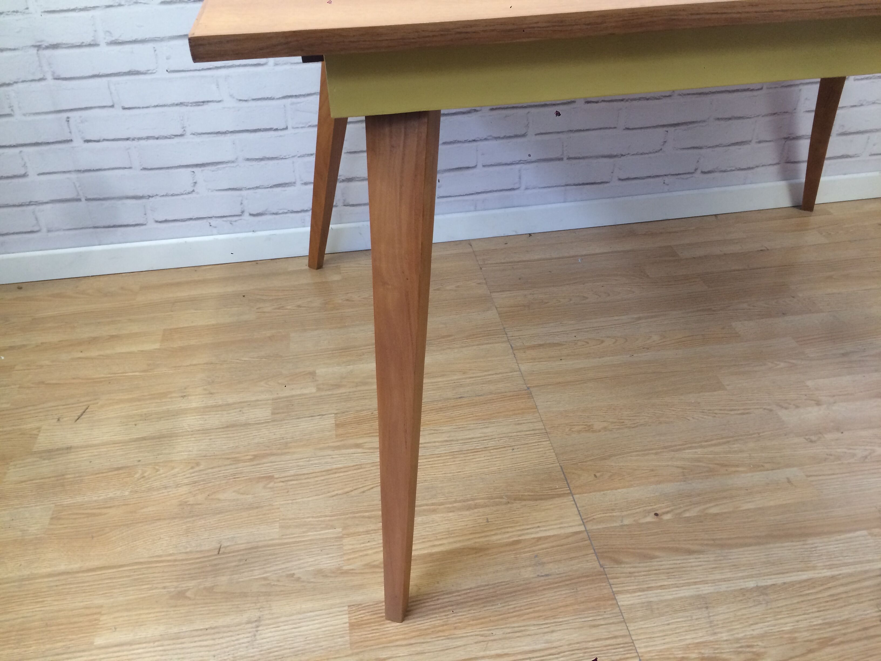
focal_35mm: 29
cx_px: 440
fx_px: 738
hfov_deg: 61.7
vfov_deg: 48.2
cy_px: 330
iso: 64
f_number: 2.2
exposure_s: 1/33
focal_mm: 4.15
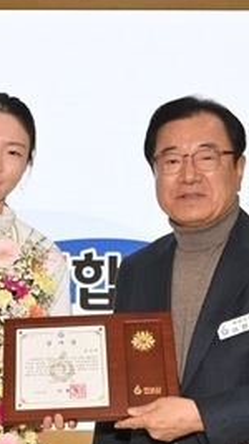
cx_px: 81
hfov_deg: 15.2
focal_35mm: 79
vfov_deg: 26.8
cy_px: 257
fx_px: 928
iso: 800
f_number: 5.6
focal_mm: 32
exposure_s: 1/80
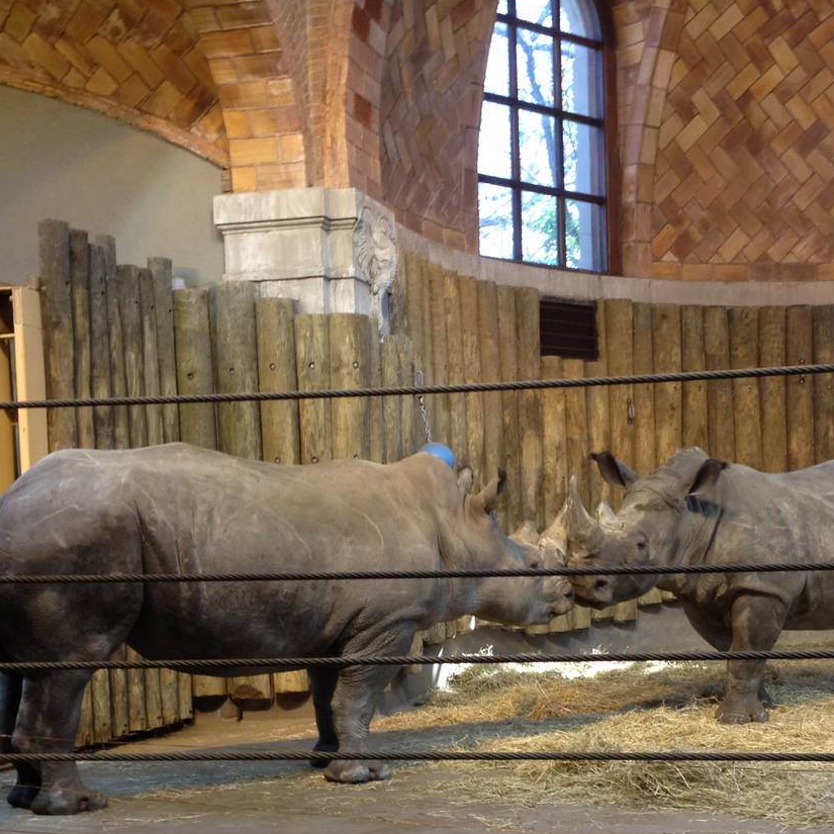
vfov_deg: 28.3
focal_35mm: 60
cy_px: 595
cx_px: 530
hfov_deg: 28.5
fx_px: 1635
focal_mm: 4.28
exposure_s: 1/20
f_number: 2.4
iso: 100
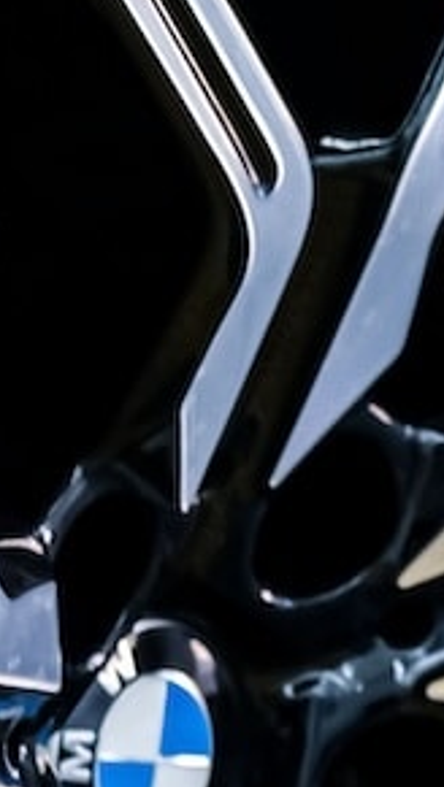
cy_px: 679
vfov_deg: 7.1
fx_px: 6312
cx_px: 347
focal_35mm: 302
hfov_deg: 4.0
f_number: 3.6
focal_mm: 37.4
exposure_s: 1/60
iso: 640
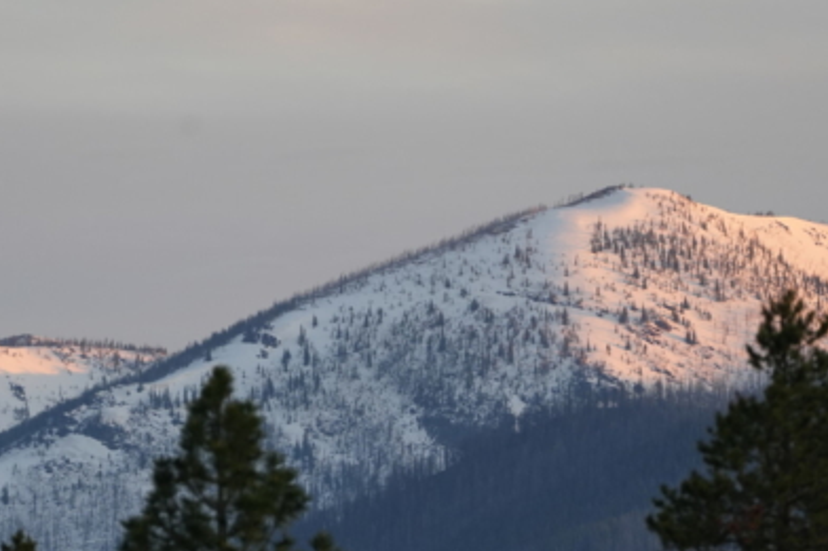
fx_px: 18092
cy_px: 312
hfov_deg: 2.6
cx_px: 397
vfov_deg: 1.7
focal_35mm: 787
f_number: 5.6
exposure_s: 1/500
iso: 1000
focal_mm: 400
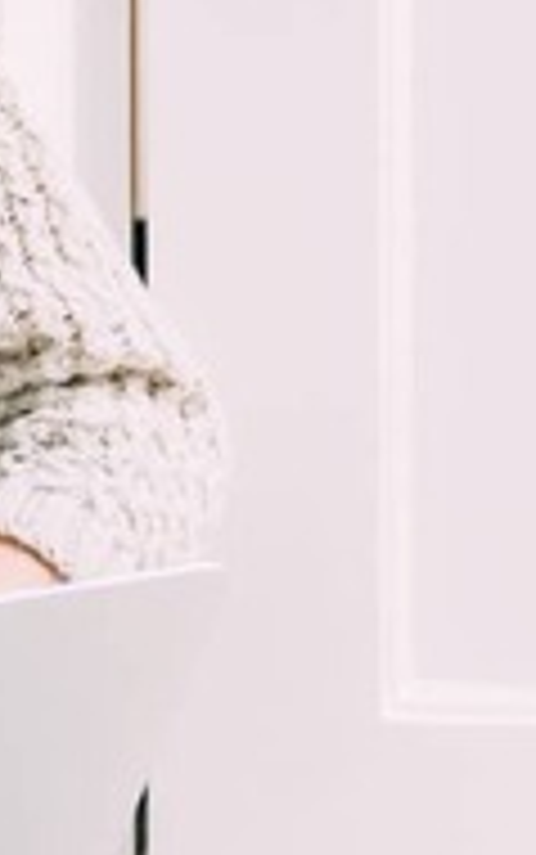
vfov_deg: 10.2
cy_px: 320
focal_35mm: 206
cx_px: -214
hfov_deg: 6.3
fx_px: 4807
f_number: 2.8
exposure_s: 1/125
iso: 1600
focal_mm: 32
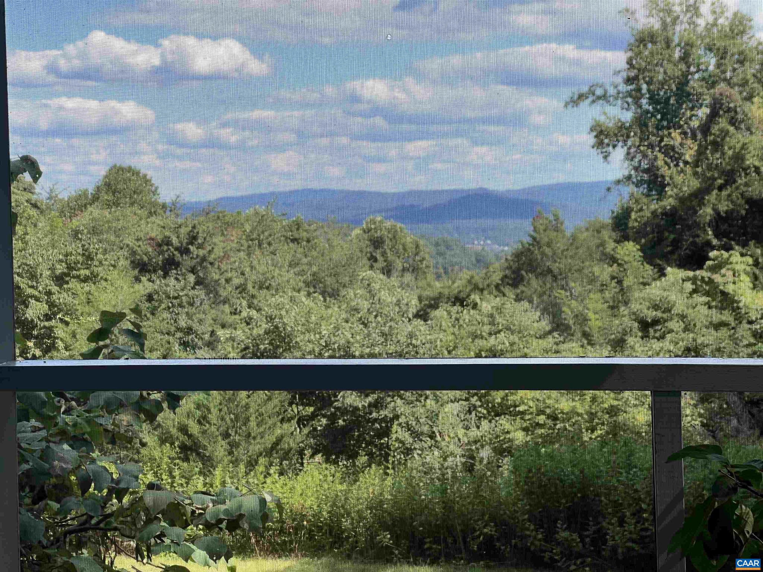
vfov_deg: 19.1
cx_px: 382
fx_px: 1697
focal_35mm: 77
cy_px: 286
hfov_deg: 25.3
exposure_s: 1/440
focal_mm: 9
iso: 32
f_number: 2.8
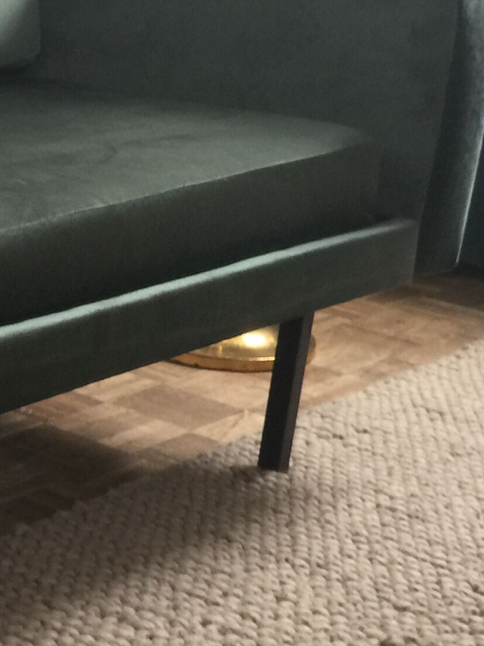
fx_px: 1604
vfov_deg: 22.8
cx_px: -287
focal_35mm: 86
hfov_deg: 15.5
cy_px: 296
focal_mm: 4.15
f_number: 2.2
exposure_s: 1/33
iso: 40
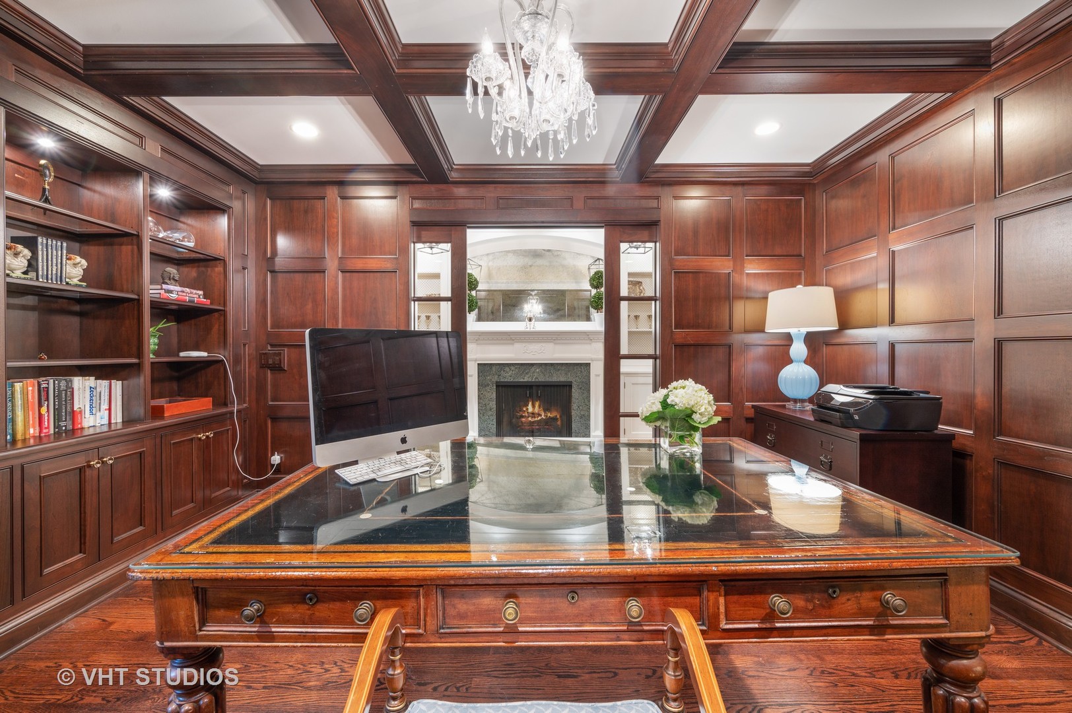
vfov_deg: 81.1
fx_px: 417
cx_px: 536
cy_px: 356
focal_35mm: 14
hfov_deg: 104.3
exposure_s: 10
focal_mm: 14
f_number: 8
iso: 200
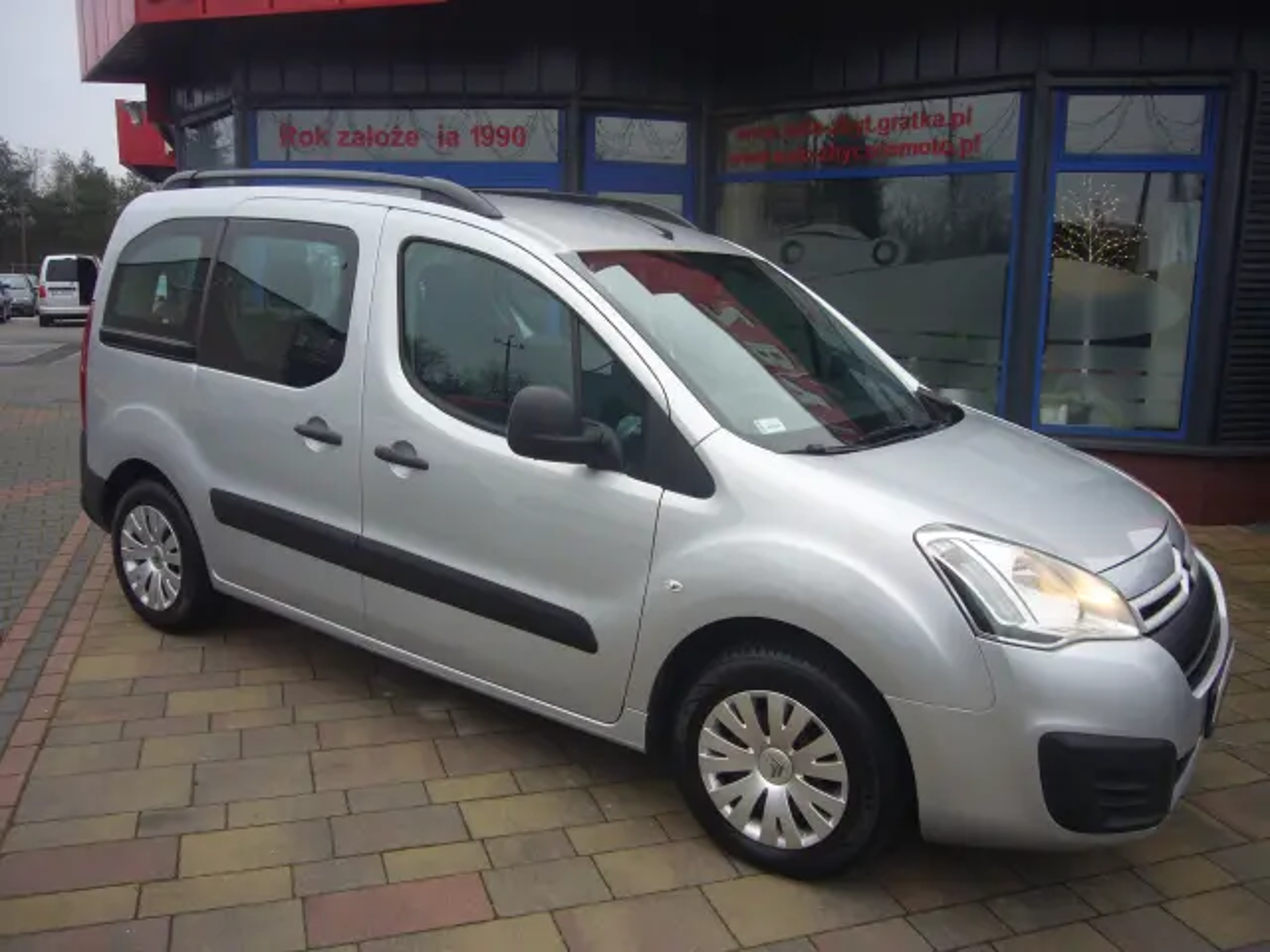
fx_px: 1027
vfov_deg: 49.7
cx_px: 635
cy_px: 476
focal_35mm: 28
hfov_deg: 63.4
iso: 80
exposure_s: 1/100
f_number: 2.8
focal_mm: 4.6
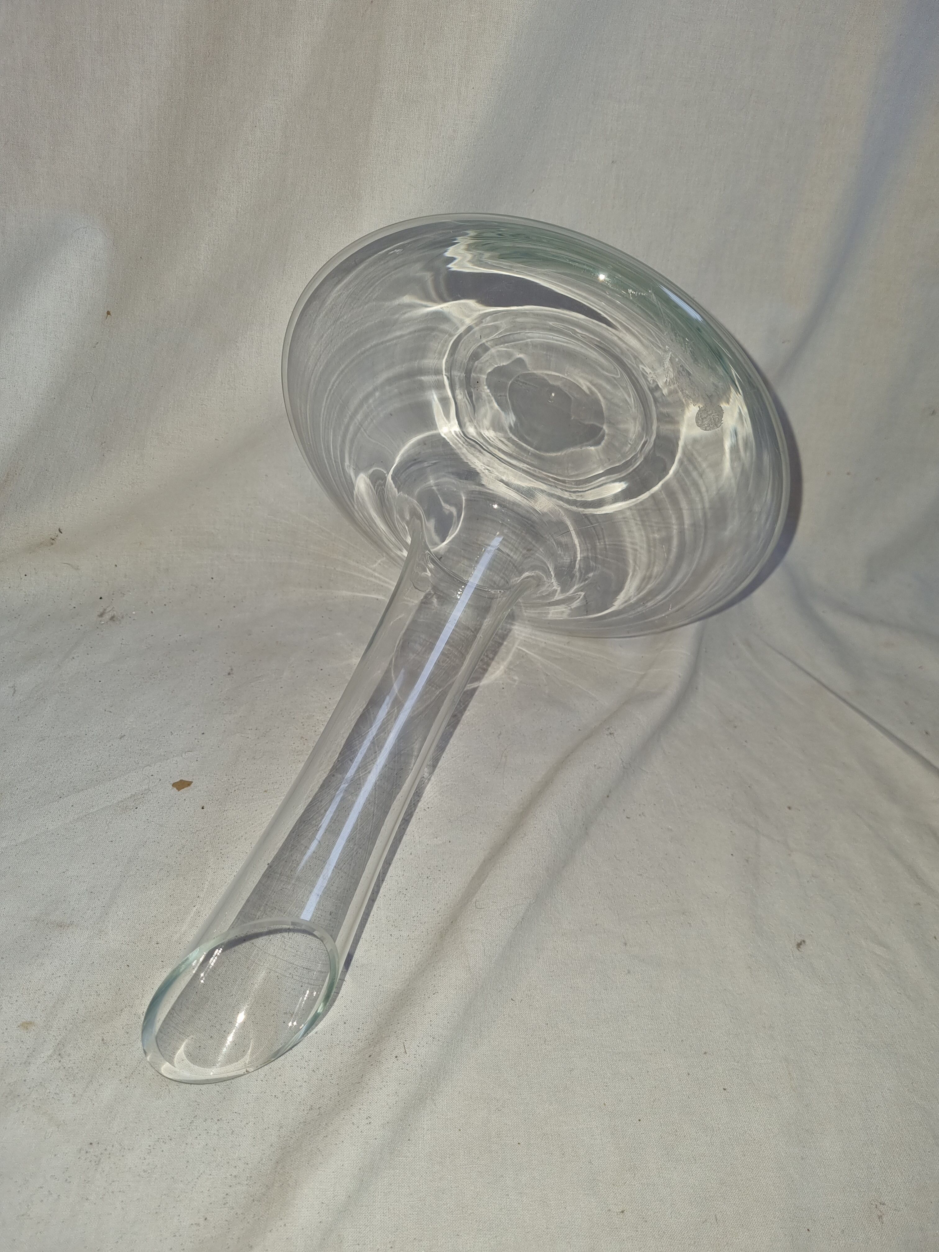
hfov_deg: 53.1
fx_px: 940
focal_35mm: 26
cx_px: 470
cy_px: 626
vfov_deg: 67.3
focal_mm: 5.4
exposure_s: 1/100
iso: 125
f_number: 1.8
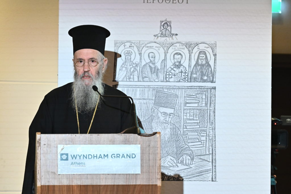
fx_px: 2019
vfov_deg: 5.5
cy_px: 97
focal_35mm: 250
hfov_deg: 8.2
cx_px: 146
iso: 5000
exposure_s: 1/100
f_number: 5.6
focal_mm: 250
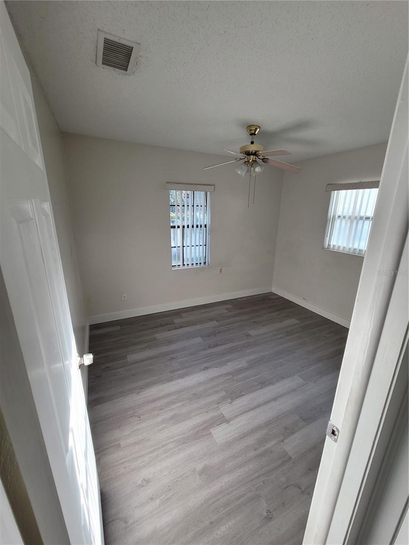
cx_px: 204
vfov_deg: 106.2
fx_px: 205
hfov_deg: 89.9
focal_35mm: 13
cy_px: 272
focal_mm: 2.2
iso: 80
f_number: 2.2
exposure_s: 1/120
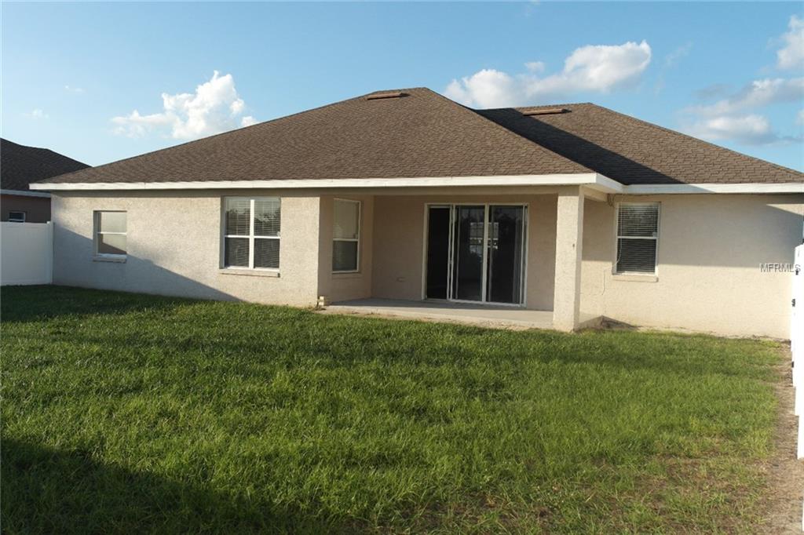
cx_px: 402
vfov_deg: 43.6
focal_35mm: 30
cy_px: 268
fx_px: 670
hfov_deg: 61.9
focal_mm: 20
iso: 100
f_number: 5.6
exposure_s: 1/250
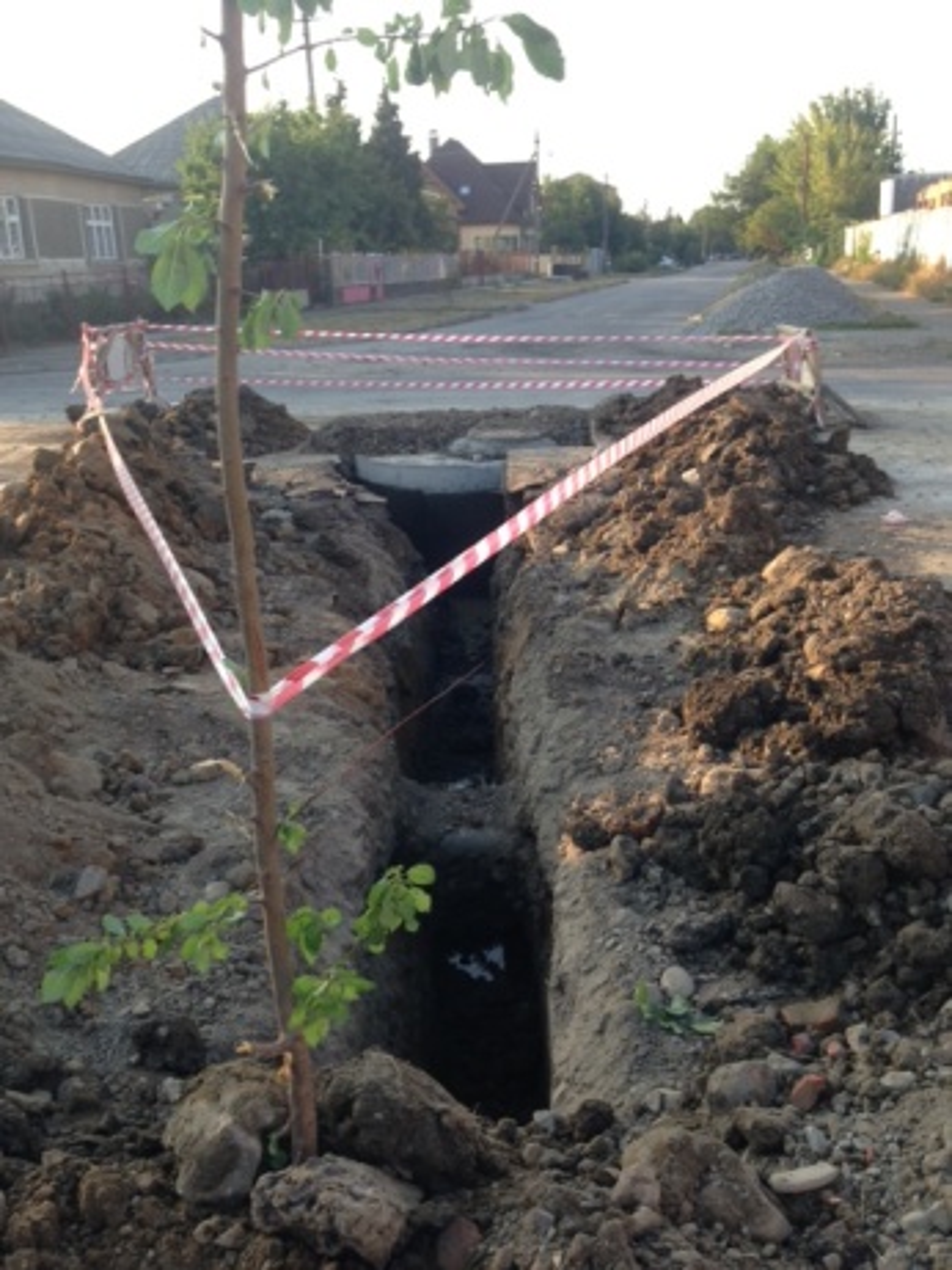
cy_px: 635
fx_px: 1210
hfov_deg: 43.0
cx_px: 476
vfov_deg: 55.3
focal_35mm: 33
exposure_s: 1/190
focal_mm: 4.13
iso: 50
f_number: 2.4
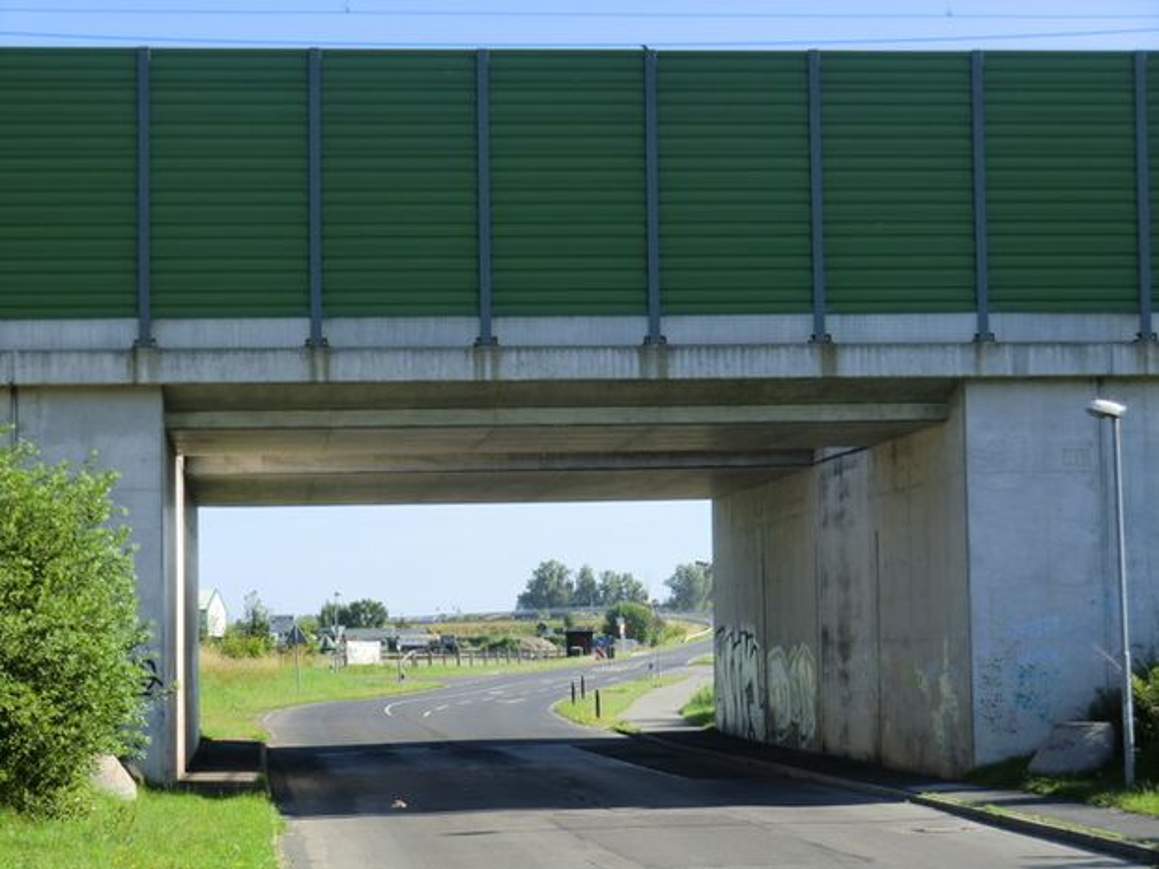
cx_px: 580
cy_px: 434
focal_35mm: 76
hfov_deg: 25.7
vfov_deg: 19.4
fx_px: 2545
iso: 64
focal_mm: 13.6
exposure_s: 1/250
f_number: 4.6
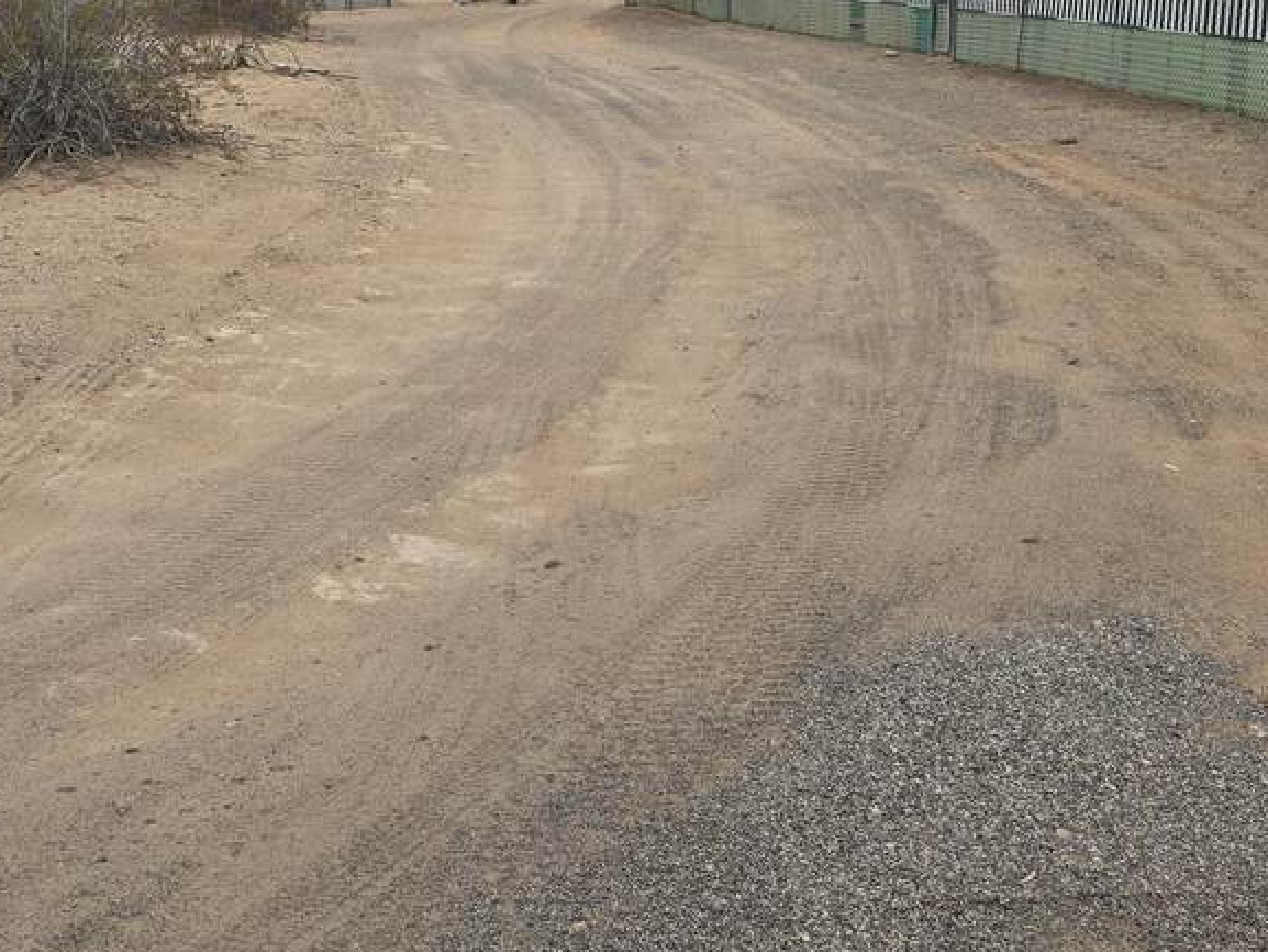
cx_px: 253
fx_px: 1869
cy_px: 229
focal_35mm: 51
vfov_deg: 28.1
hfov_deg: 36.2
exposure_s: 1/390
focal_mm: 6.3
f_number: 1.7
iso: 12
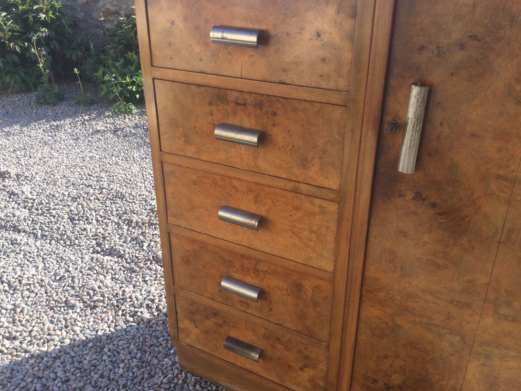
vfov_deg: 45.4
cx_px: 260
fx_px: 467
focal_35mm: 31
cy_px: 196
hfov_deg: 58.4
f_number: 2.4
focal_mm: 3.3
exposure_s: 1/360
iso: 25
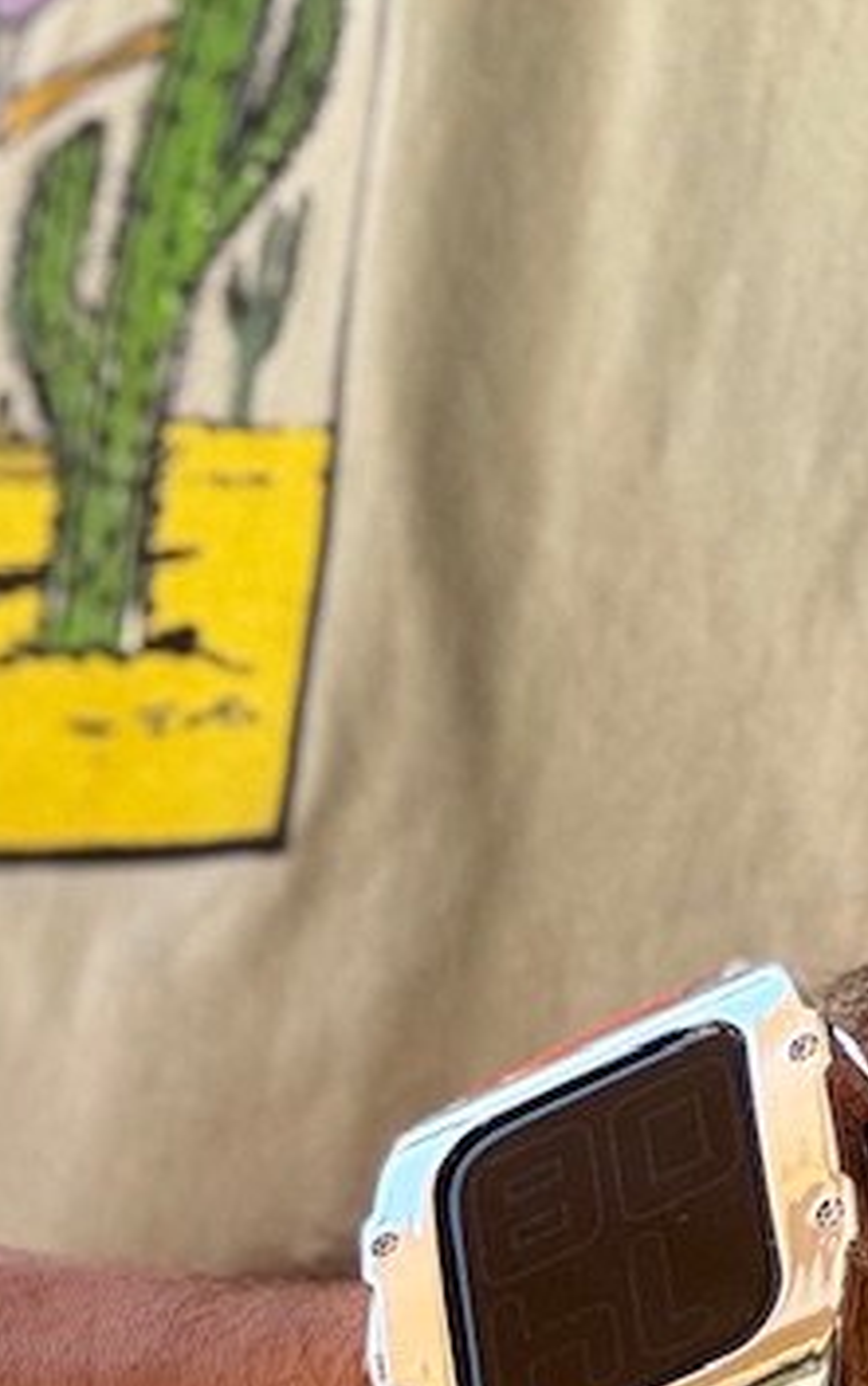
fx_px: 11190
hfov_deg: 4.4
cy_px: 1182
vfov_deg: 7.1
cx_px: 593
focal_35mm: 296
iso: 64
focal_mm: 9
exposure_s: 1/99
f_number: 2.8
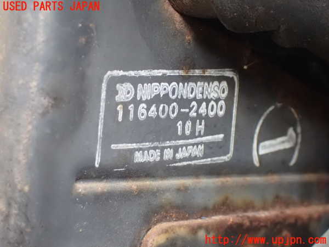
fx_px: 779
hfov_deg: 23.8
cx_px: 164
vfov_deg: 18.0
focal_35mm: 82
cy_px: 124
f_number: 4.3
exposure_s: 1/50
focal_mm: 14.62
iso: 1600
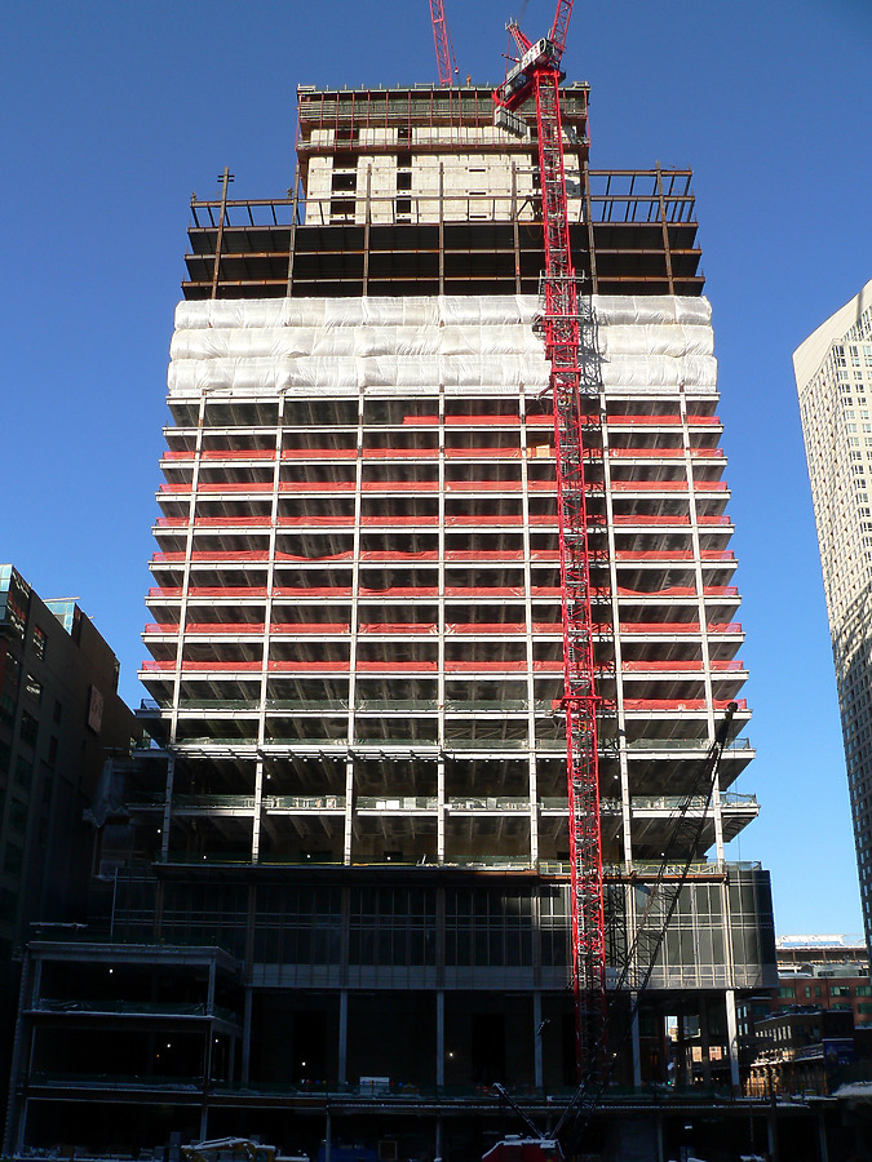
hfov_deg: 39.7
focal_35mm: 36
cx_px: 436
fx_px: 1209
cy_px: 581
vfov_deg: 51.4
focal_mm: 6
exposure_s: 1/500
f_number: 4.6
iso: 80
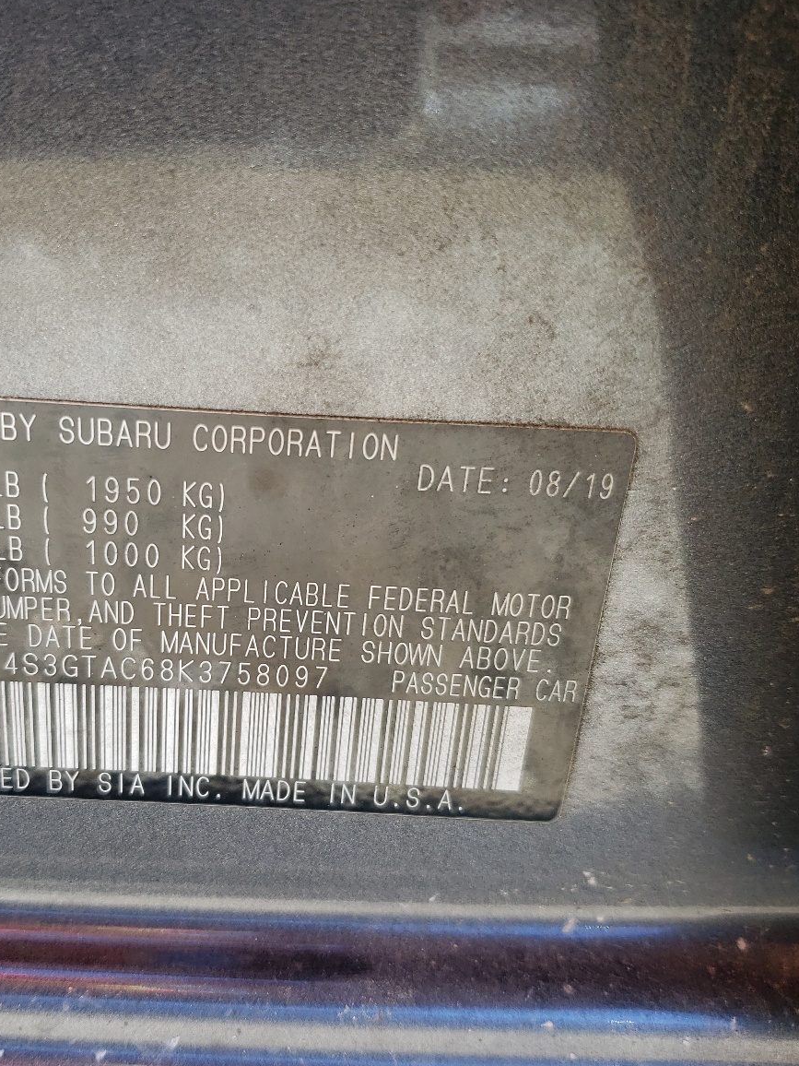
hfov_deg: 39.3
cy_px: 542
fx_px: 1108
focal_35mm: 36
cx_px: 285
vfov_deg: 51.4
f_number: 1.5
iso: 50
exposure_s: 1/156
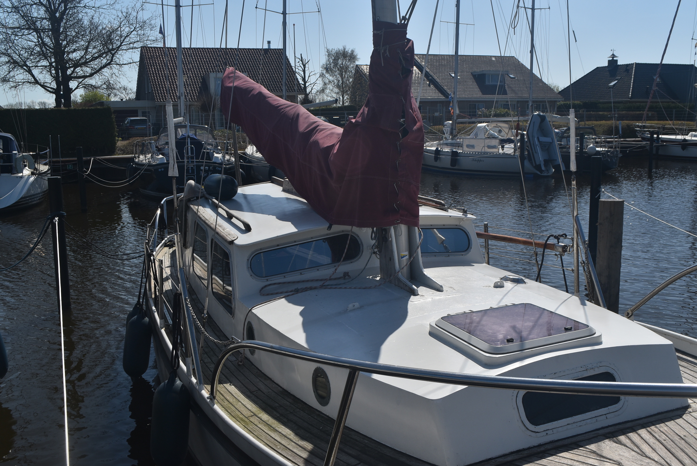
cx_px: 348
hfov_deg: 53.1
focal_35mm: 36
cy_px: 233
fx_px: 698
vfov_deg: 36.9
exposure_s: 1/500
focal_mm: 24
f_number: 11
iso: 200
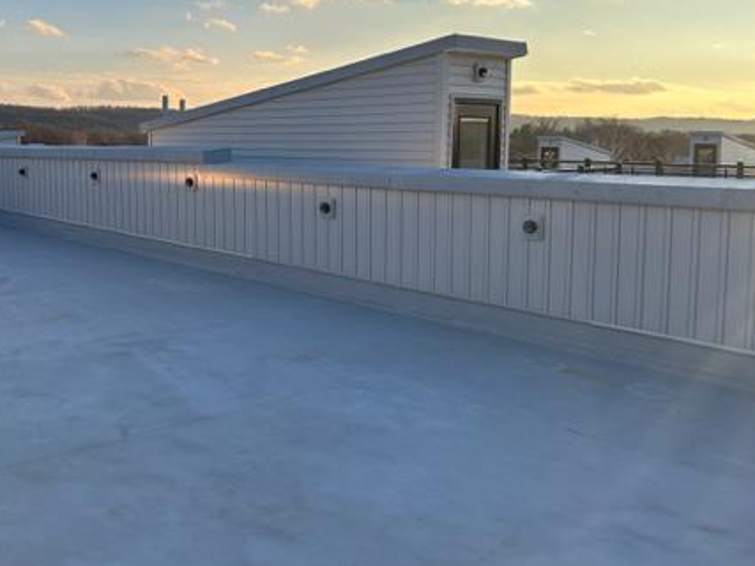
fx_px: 850
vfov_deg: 36.6
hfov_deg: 46.6
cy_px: 221
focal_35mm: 39
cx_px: 214
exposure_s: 1/2252
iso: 50
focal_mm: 5.7
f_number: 1.5
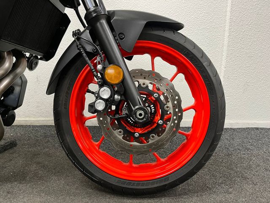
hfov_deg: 67.3
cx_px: 135
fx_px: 203
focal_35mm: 26
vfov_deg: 53.1
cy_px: 102
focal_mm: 5.1
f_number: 1.6
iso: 200
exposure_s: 1/50
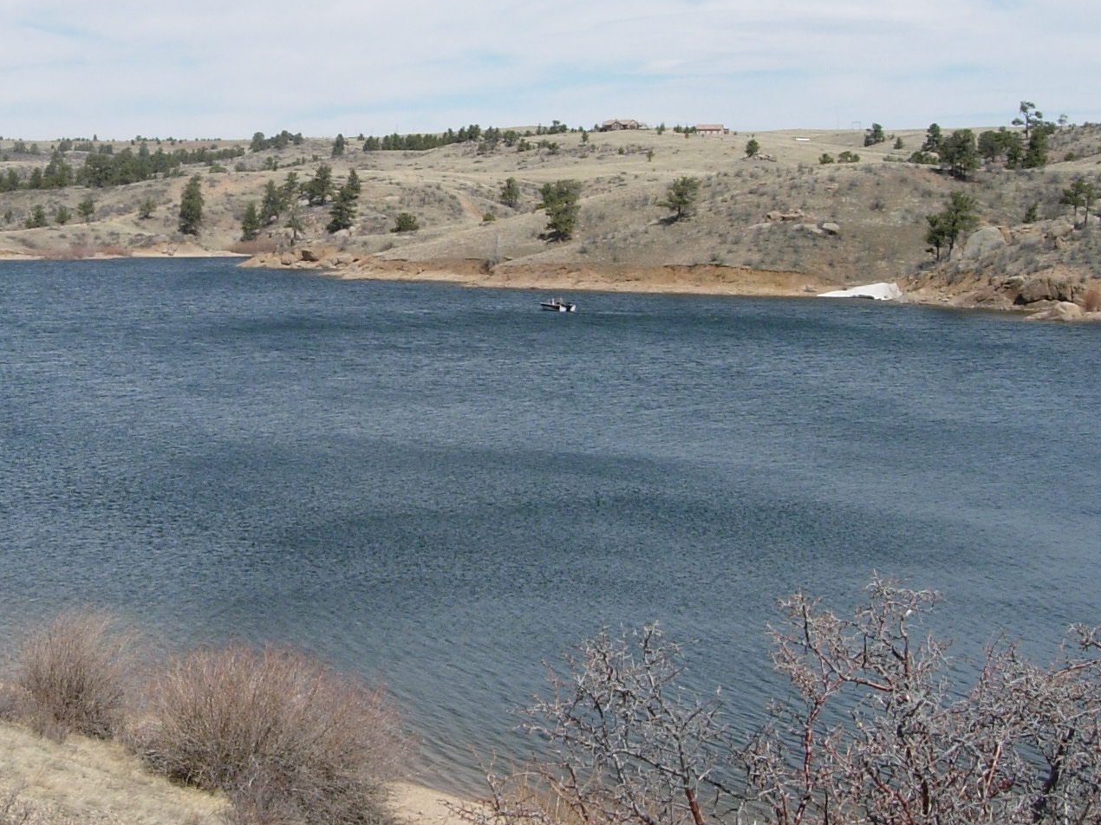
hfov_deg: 28.3
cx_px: 312
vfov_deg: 21.6
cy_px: 346
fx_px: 2162
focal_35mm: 68
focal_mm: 7.8
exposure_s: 1/939
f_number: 4.8
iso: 79
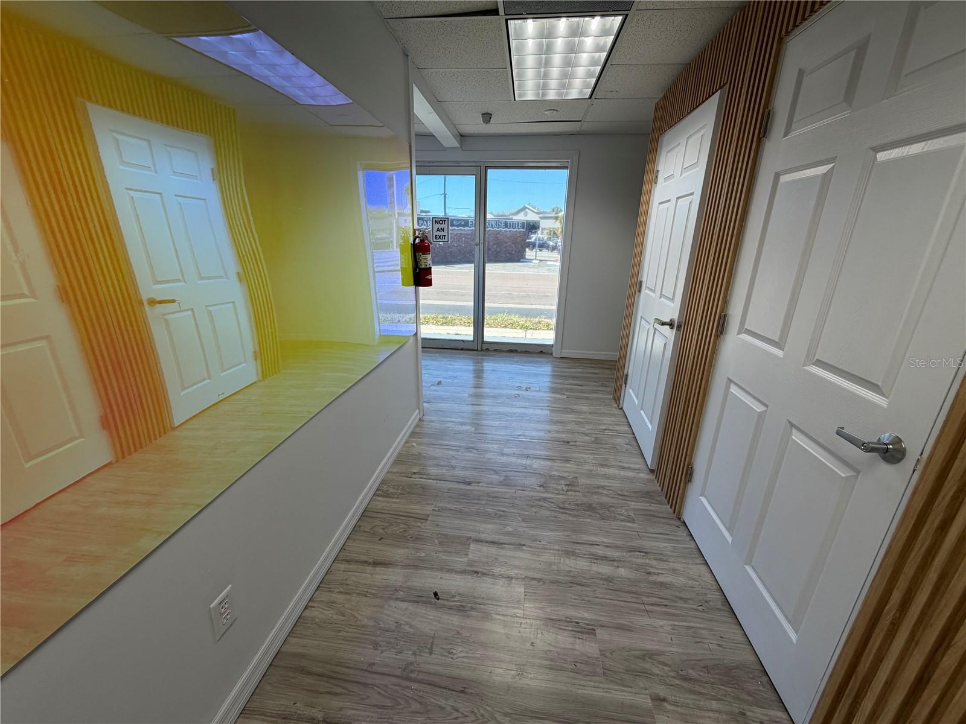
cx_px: 483
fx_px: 391
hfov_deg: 102.1
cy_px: 362
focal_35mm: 14
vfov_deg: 85.7
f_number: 2.2
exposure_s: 1/120
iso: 64
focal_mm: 2.22
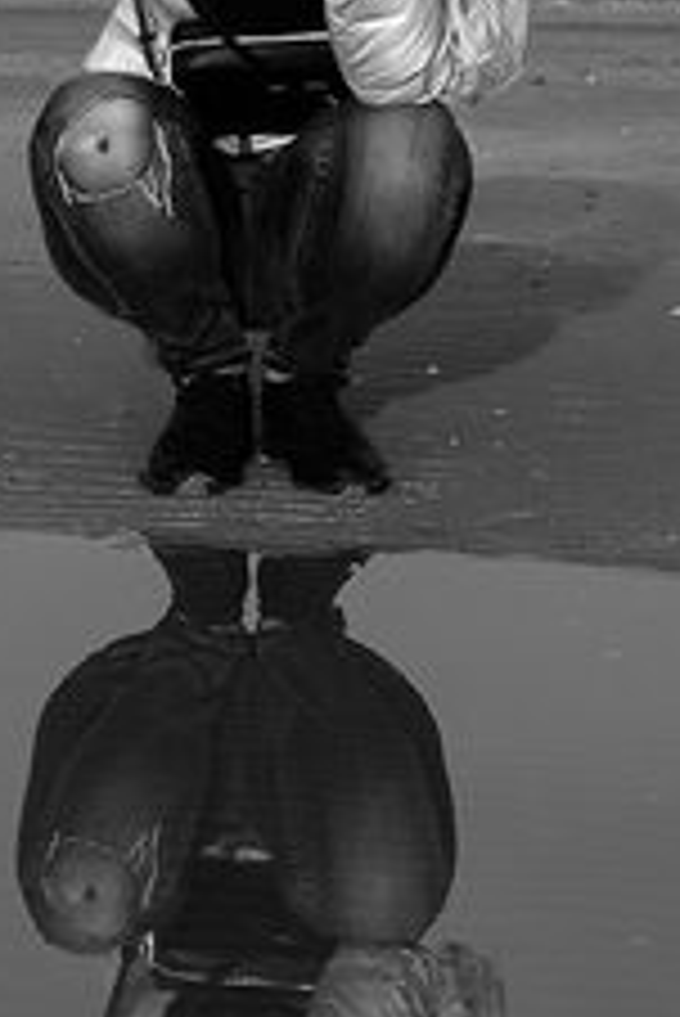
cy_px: 392
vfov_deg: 8.9
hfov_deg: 6.0
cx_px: 261
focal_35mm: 231
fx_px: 6534
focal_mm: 58
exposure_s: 1/250
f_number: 8
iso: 200
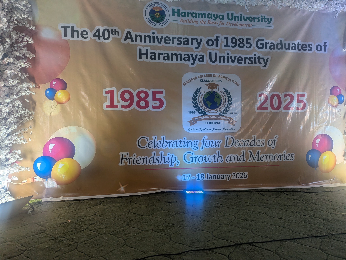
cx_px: 173
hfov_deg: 71.6
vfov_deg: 56.8
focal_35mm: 24
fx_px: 240
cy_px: 130
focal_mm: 6.81
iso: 40
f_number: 1.85
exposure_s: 1/139
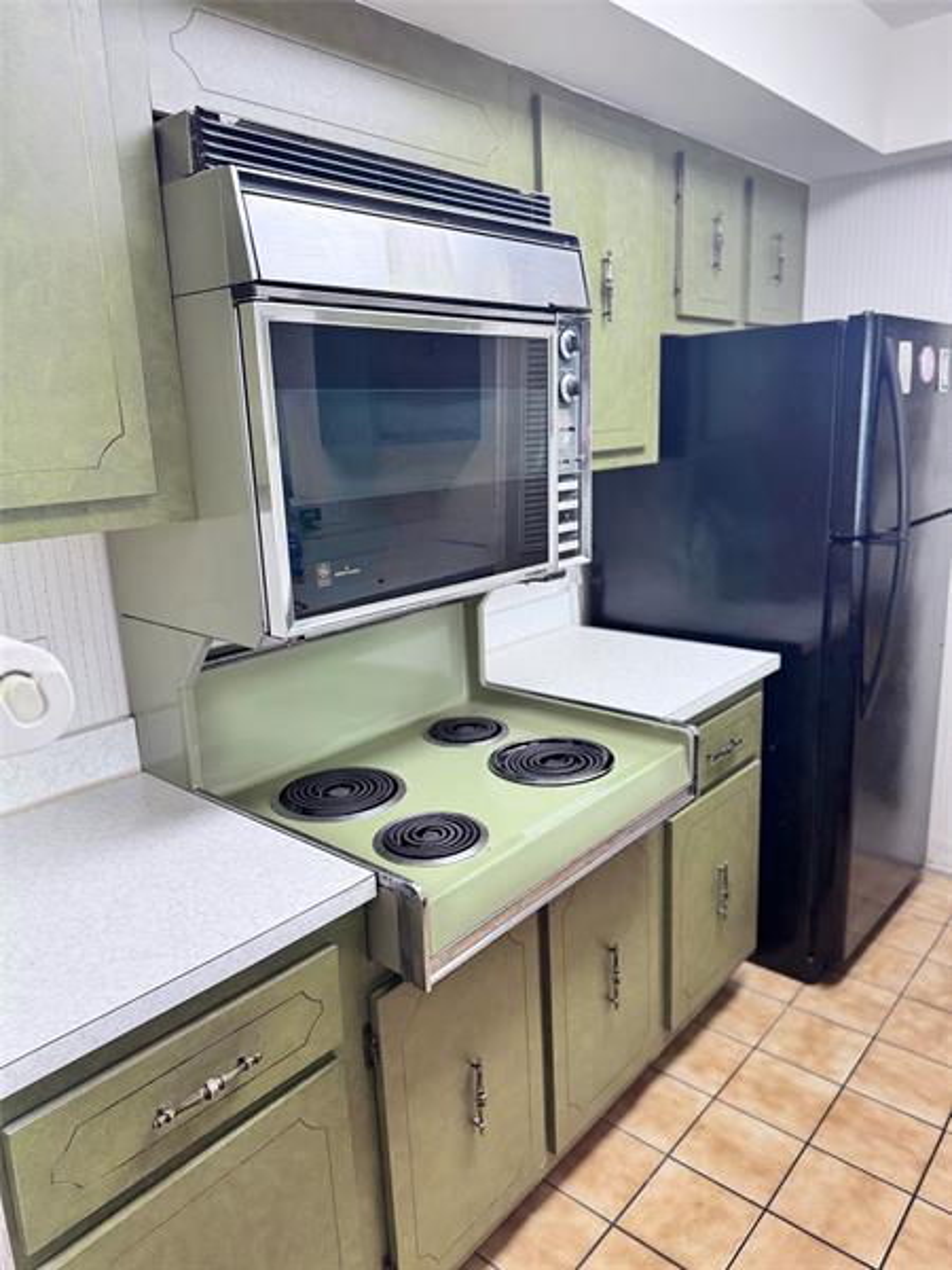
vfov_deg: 71.6
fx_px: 880
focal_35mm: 24
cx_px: 476
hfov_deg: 56.8
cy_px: 635
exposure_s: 1/120
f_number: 1.78
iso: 160
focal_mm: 6.76
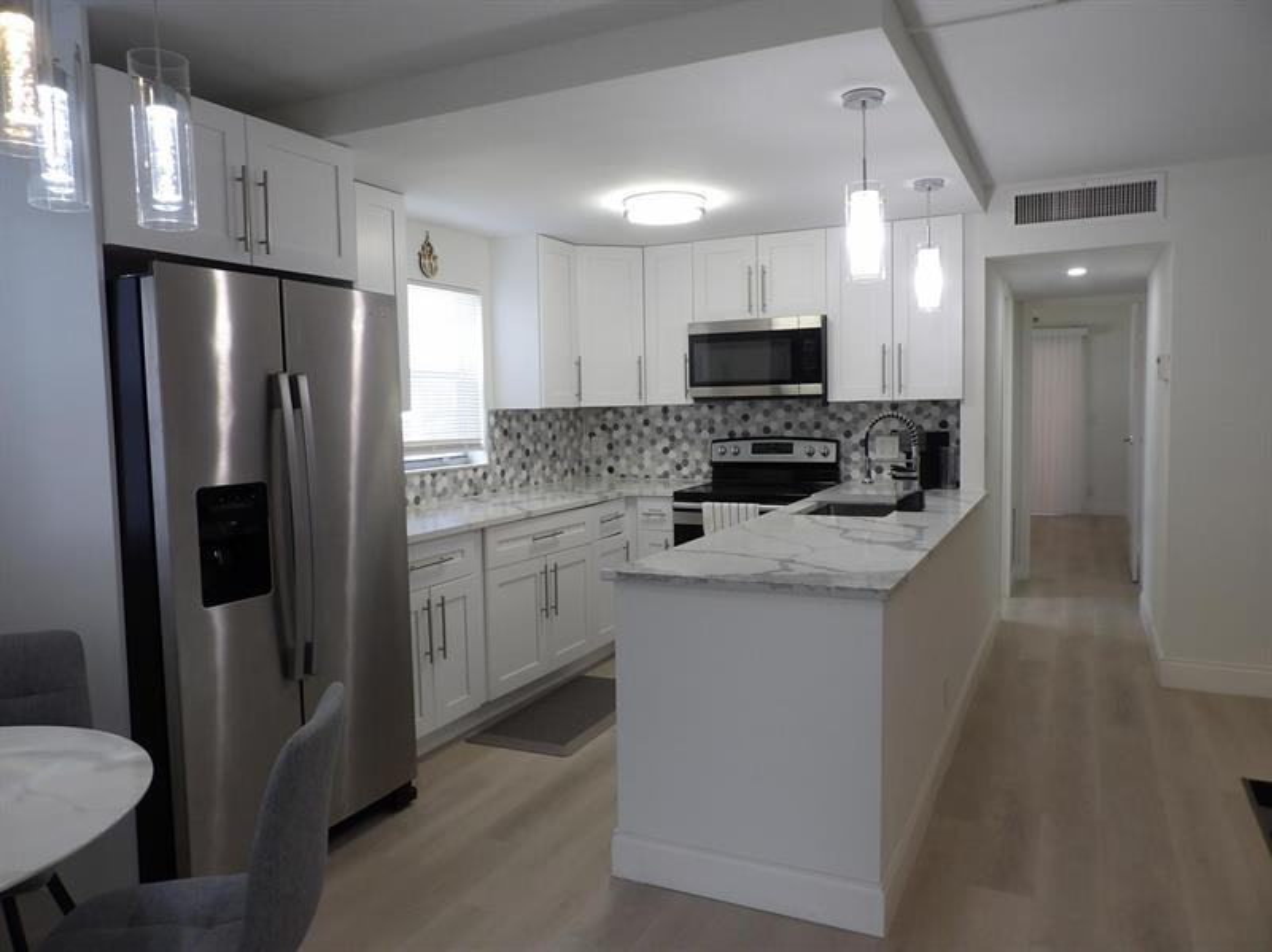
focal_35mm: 24
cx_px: 636
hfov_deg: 71.6
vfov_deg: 56.8
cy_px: 476
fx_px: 881
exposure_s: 1/36
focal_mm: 4.3
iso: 100
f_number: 3.2
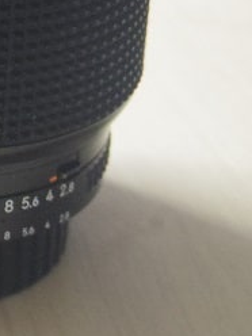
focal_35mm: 126
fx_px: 1223
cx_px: -224
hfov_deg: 10.9
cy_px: -43
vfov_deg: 15.2
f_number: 1.9
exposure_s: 1/60
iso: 1000
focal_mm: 8.5
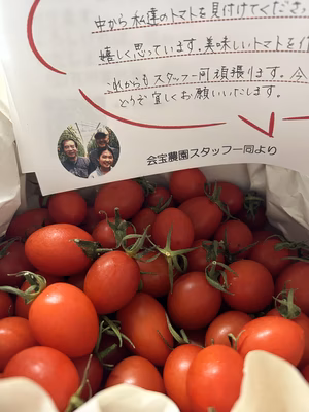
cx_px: 154
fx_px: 309
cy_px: 206
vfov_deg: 67.3
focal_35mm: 26
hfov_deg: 53.1
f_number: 1.5
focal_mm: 5.7
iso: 320
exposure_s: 1/50
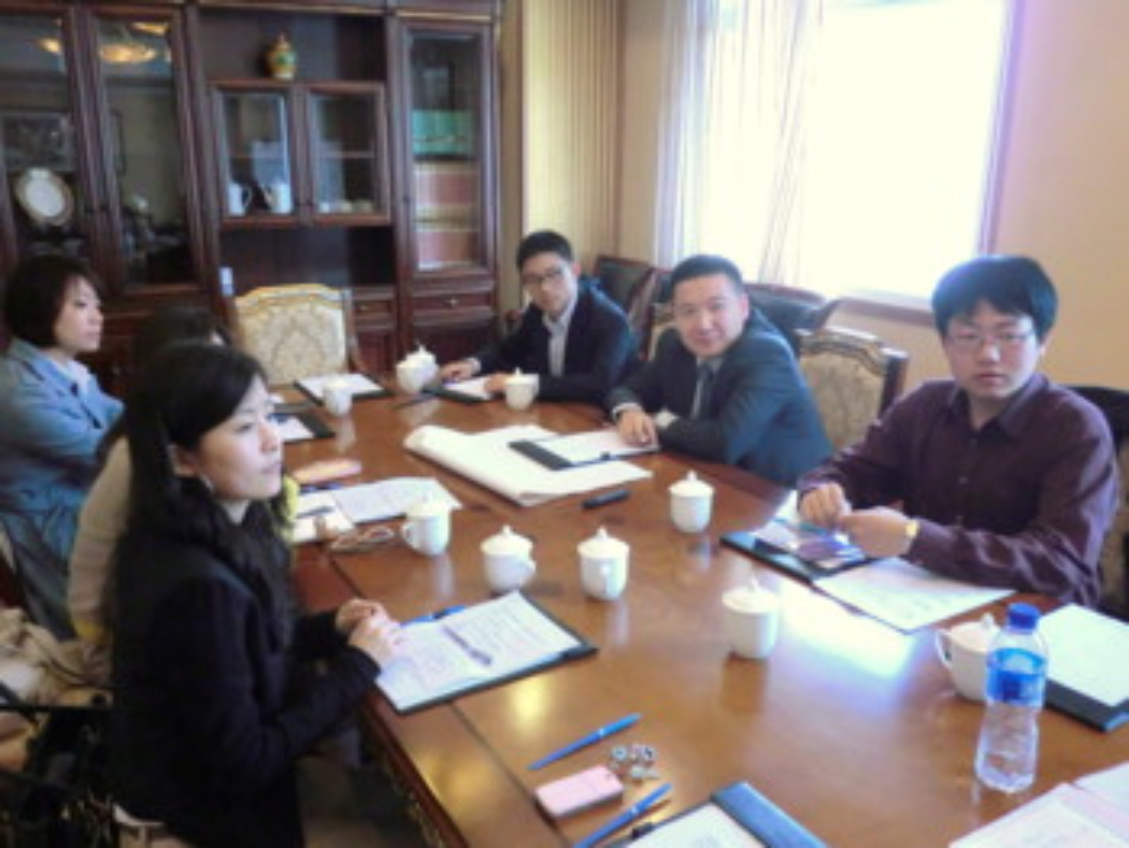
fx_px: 1012
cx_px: 564
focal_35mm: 31
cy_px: 424
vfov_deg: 45.5
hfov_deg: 58.3
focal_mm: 5.64
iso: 500
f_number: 2.9
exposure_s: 1/60
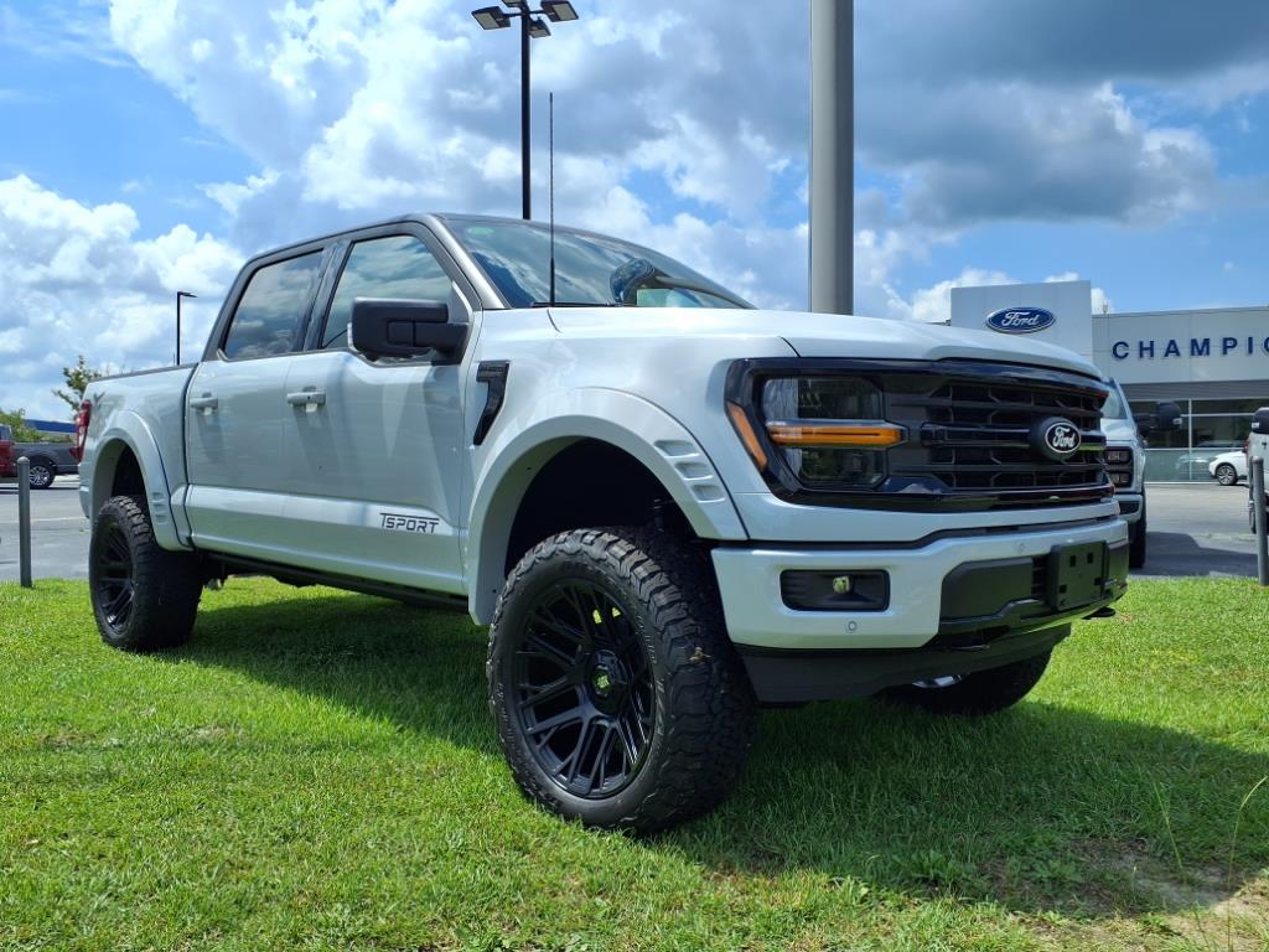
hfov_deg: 65.3
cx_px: 634
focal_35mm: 27
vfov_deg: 51.4
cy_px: 476
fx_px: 990
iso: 40
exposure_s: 1/3333
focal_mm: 3.58
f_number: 1.9
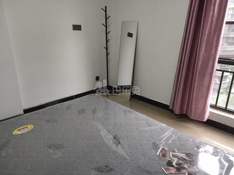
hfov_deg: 73.9
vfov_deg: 58.9
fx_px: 155
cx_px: 117
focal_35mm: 23
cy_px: 88
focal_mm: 4.76
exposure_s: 1/100
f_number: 1.79
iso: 449
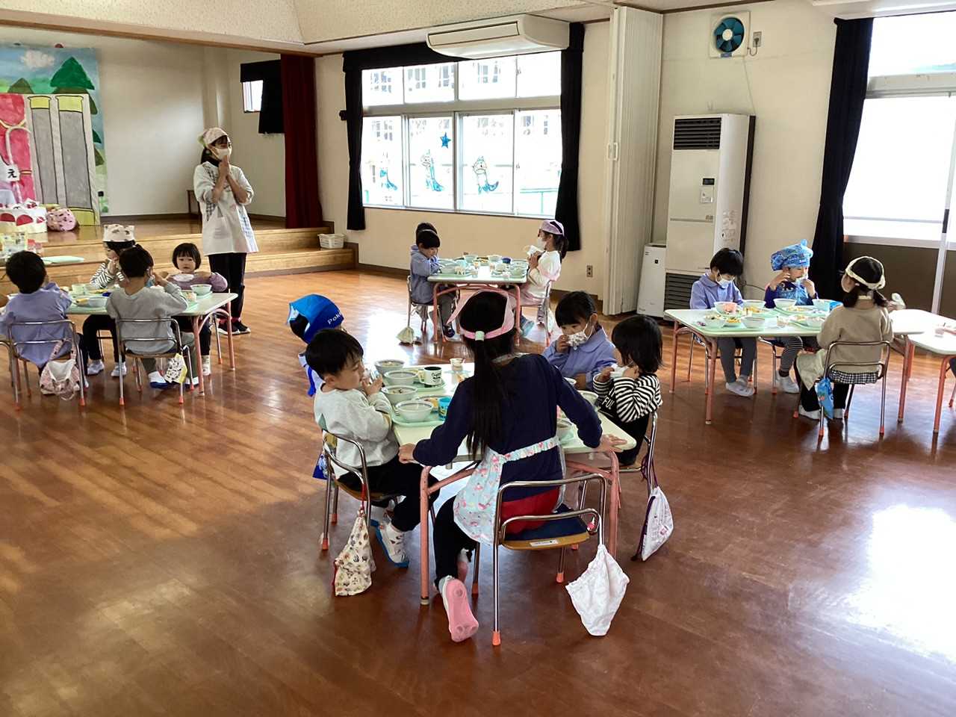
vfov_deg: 45.4
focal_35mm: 31
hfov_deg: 58.4
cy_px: 358
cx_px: 478
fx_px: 856
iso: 80
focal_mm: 3.3
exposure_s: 1/100
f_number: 2.4
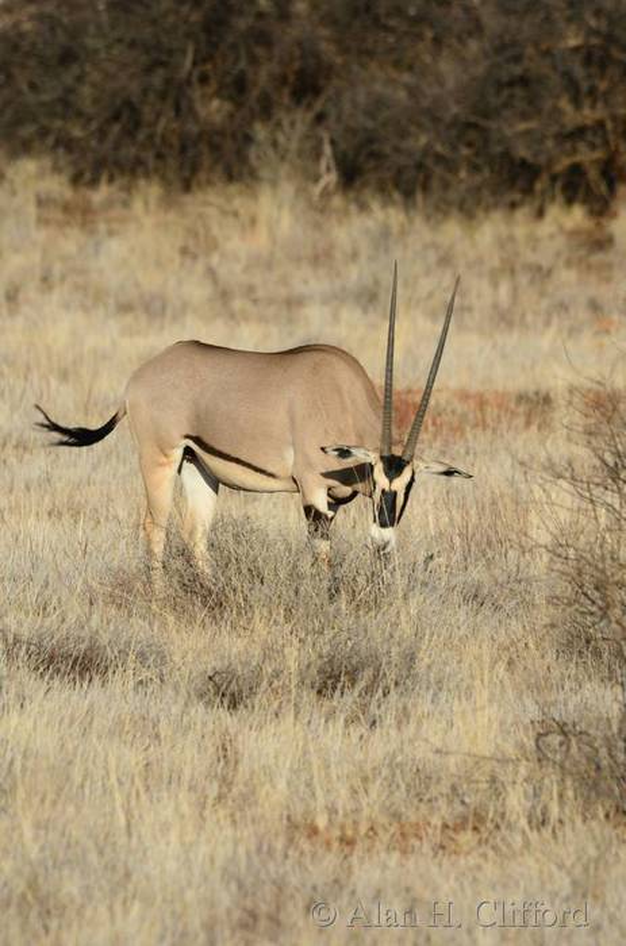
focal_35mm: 600
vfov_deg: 3.4
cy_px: 473
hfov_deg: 2.3
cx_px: 313
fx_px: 15735
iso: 160
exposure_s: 1/500
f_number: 8
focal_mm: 400
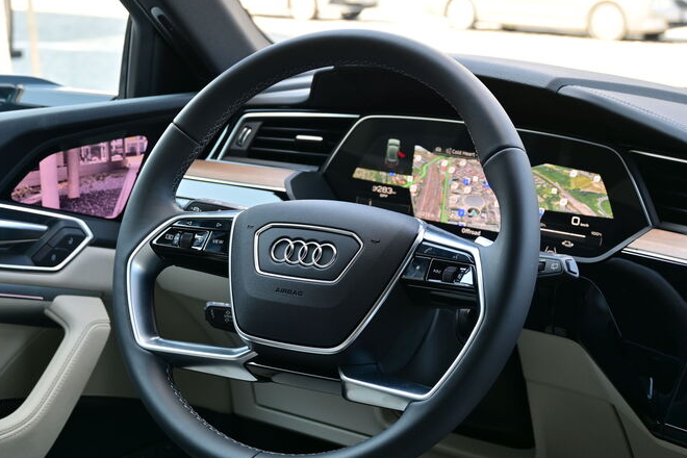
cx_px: 321
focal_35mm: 64
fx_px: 1221
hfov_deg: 31.4
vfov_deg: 21.2
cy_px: 235
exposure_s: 1/50
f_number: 5
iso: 125
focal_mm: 34
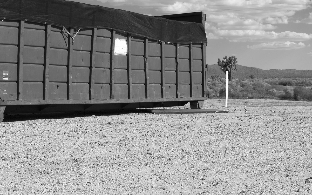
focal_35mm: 68
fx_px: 578
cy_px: 29
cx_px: 151
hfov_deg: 30.2
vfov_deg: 18.9
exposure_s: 1/320
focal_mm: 24
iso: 100
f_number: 9
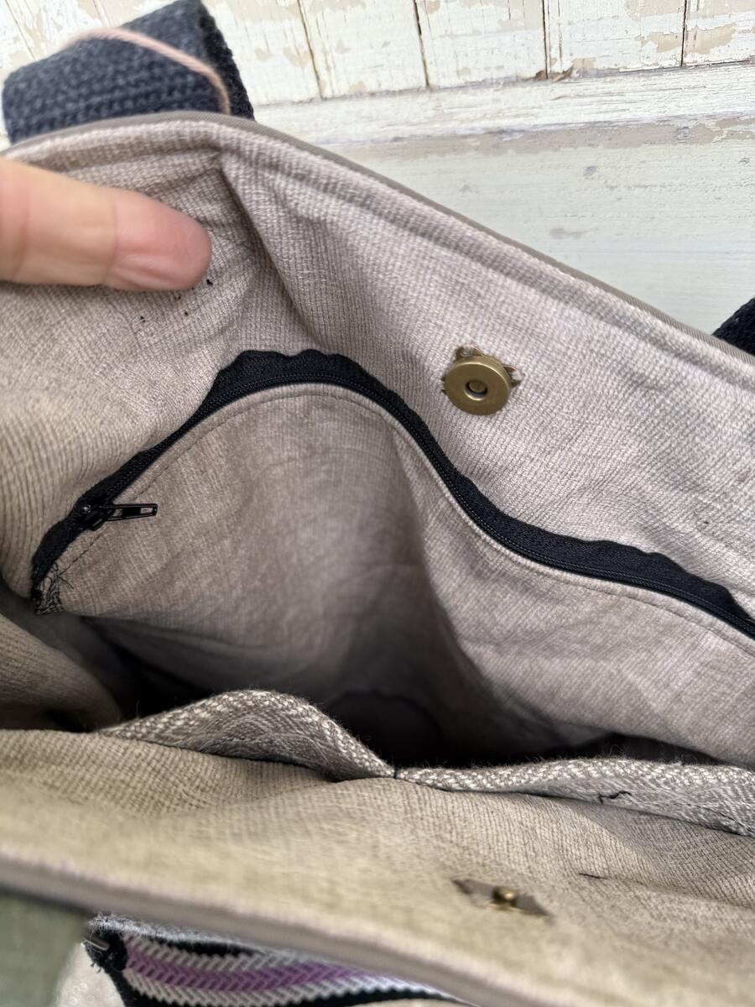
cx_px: 378
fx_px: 698
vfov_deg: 71.6
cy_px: 504
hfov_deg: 56.8
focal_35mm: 24
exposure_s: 1/598
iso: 80
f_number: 1.78
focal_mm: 6.76
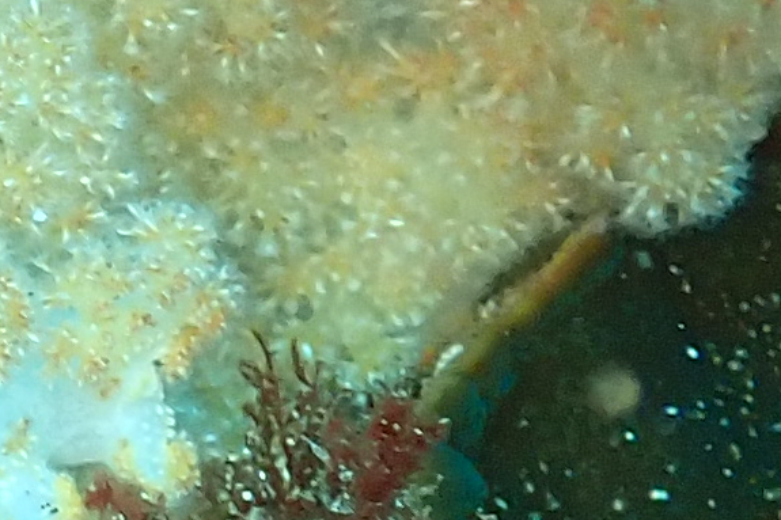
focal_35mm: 217
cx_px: -757
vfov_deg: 6.2
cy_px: -273
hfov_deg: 9.0
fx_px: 4706
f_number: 2.3
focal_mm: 5.4
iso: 200
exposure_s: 1/250
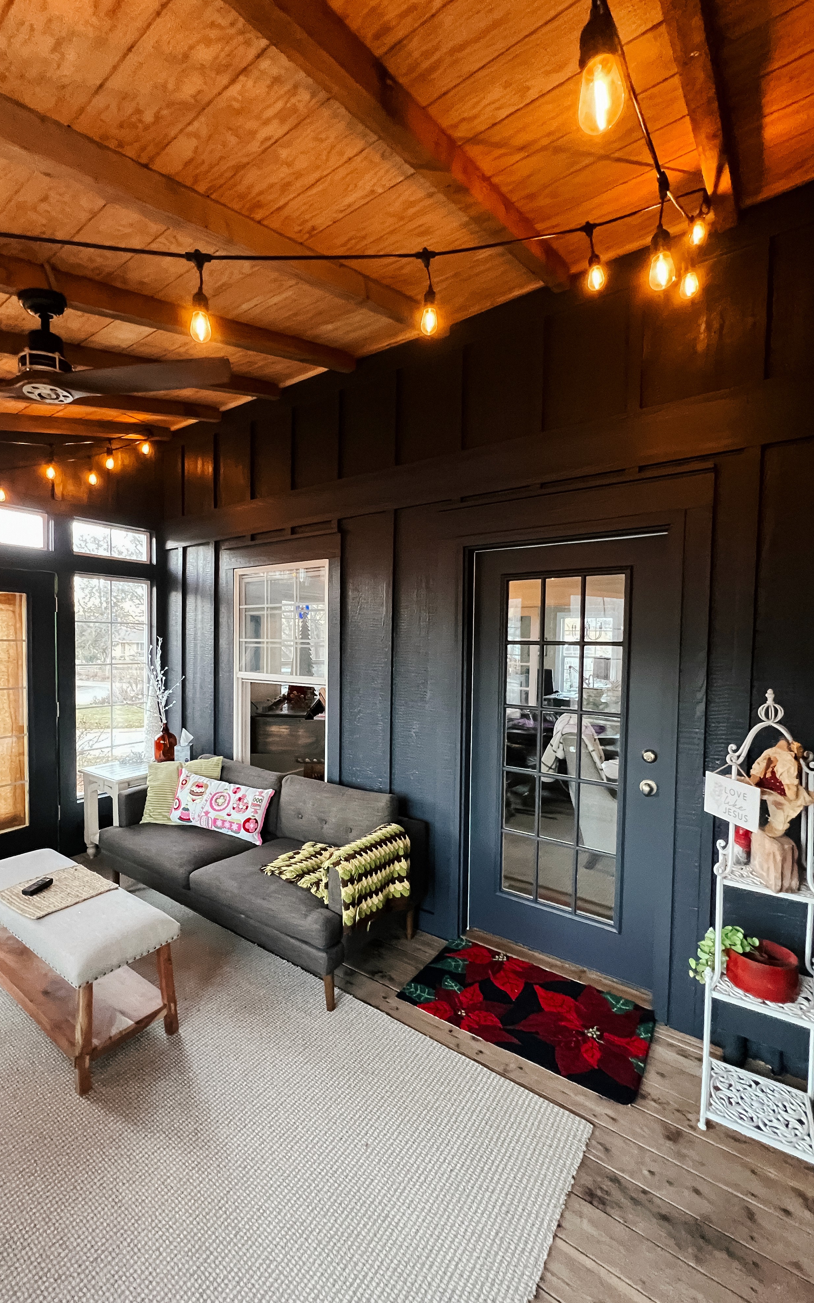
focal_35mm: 14
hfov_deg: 78.3
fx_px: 497
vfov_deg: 105.3
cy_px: 659
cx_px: 355
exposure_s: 1/60
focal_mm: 1.57
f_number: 1.8
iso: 640
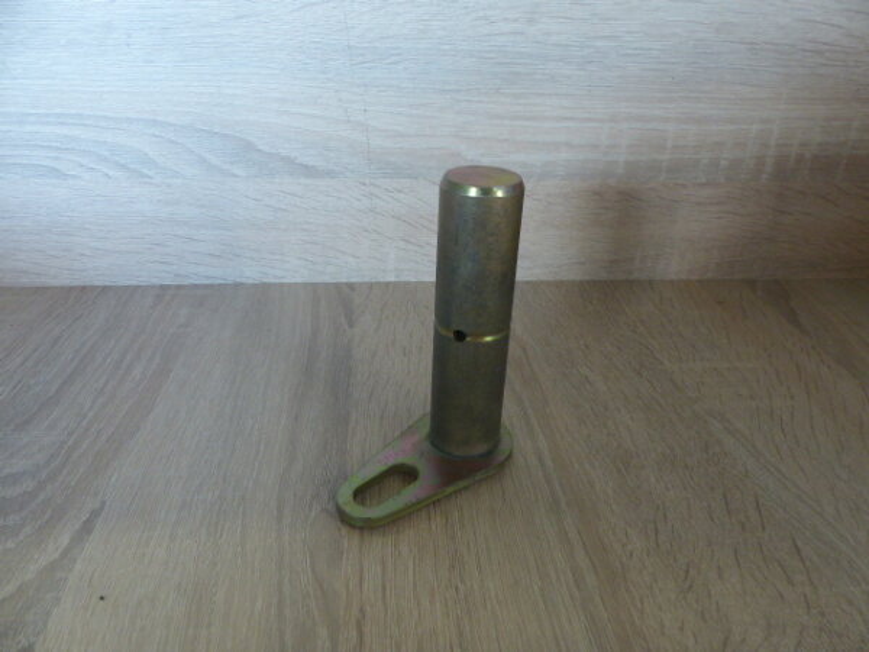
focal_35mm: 26
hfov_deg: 67.3
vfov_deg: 53.1
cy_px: 326
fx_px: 653
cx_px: 434
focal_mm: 4.5
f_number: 2.8
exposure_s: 1/60
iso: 250
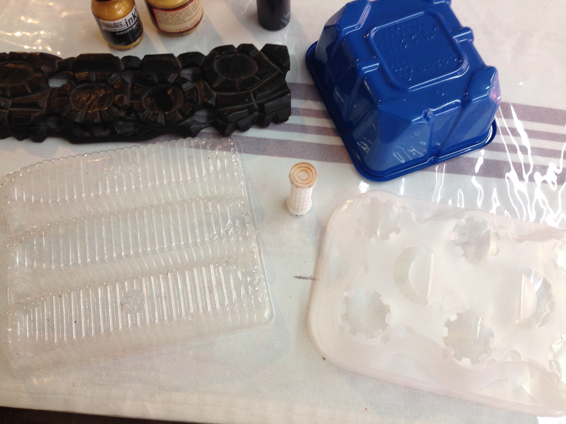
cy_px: 212
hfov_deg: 55.4
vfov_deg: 42.9
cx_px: 283
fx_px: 540
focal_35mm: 33
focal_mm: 4.12
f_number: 2.4
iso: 50
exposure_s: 1/30
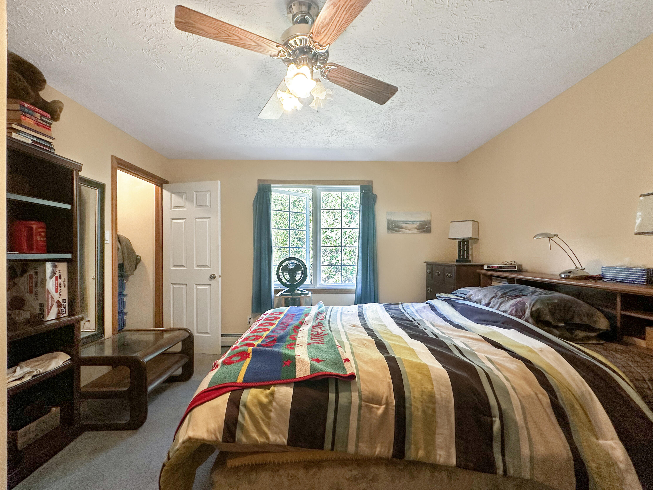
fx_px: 264
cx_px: 326
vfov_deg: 85.7
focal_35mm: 14
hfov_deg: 102.1
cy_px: 245
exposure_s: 1/99
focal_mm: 2.22
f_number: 2.2
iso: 160
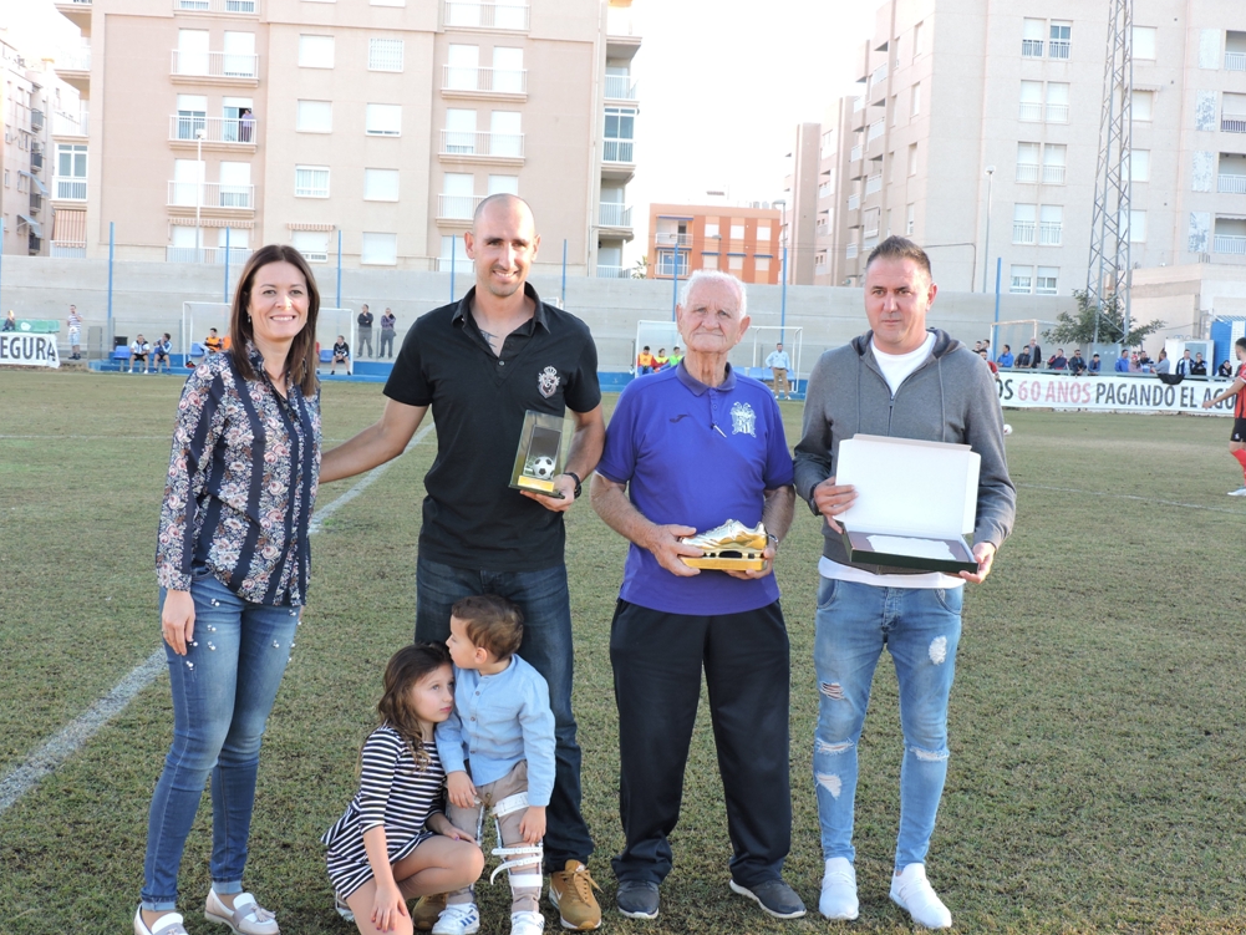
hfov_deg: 42.9
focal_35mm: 44
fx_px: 1584
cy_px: 459
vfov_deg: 32.9
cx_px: 627
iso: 100
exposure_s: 1/80
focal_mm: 7.7
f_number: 3.4
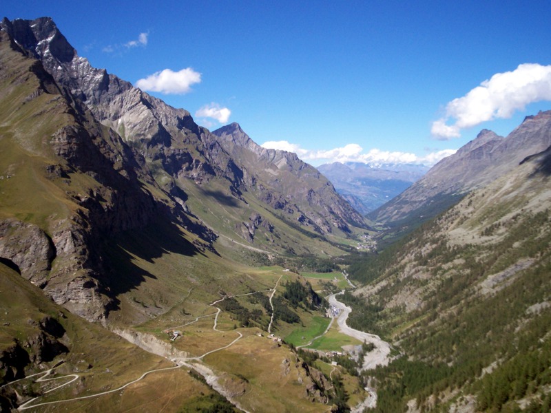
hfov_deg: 51.4
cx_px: 276
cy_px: 206
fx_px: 573
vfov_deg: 39.7
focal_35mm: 36
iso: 100
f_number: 4.5
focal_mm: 5.9
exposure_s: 1/609
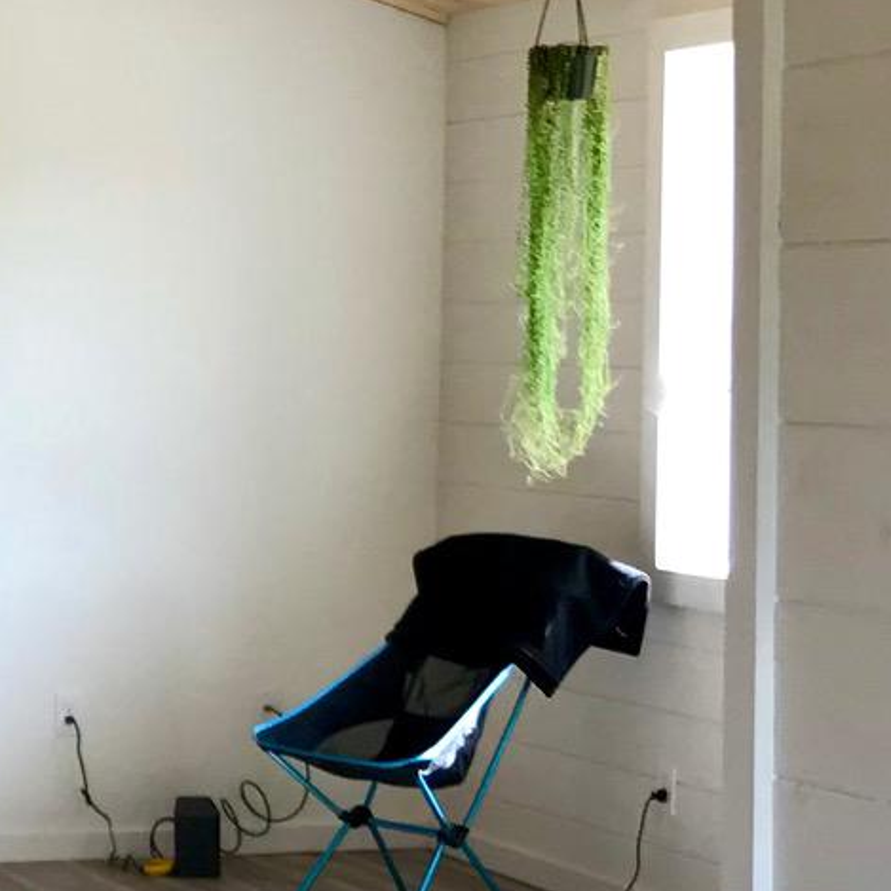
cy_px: 389
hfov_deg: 14.9
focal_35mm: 108
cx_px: -473
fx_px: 3145
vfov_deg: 16.1
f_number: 1.8
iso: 32
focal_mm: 3.99
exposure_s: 1/94
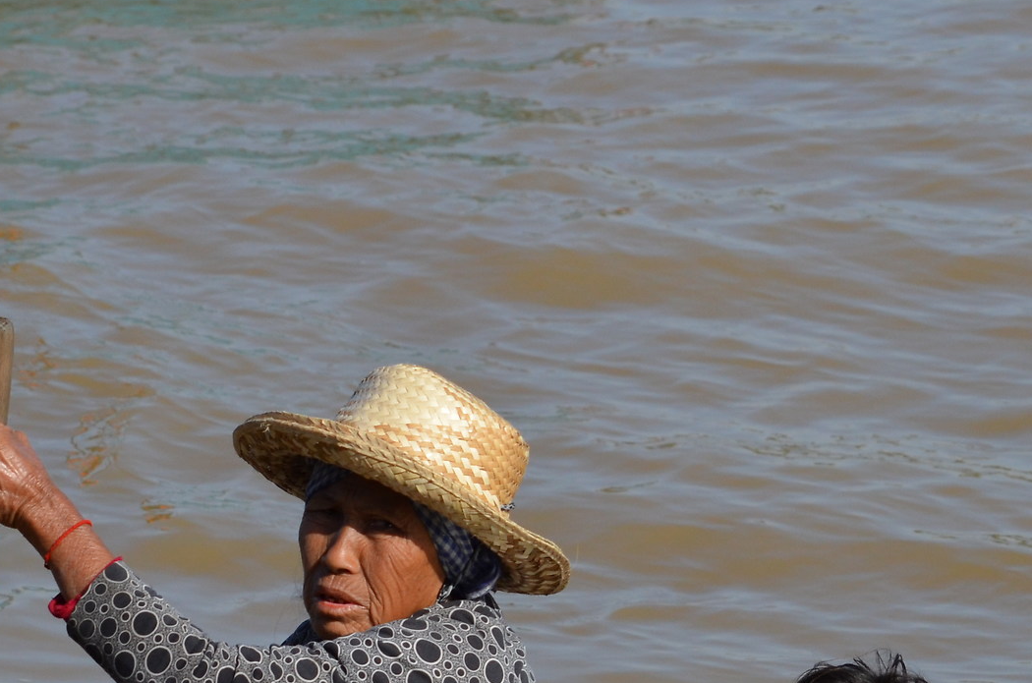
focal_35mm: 360
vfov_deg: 3.8
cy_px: 625
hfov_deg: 5.7
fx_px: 10301
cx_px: 712
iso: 400
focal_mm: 105
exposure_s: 1/2000
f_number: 7.1
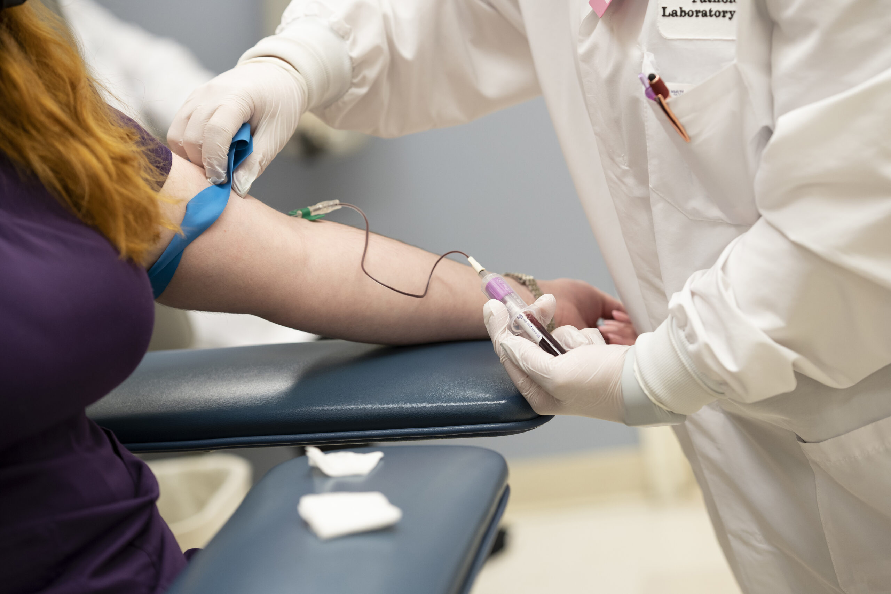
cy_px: 297
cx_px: 446
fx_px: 2104
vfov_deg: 16.1
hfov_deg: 23.9
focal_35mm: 85
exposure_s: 1/250
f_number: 2.8
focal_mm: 85
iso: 1000
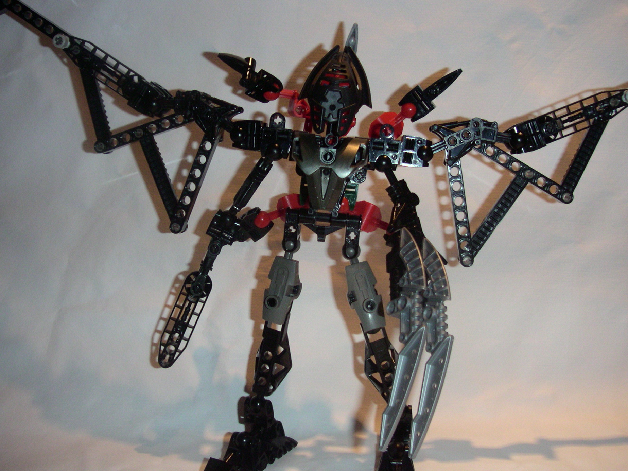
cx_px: 325
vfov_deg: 35.1
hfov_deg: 45.8
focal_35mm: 41
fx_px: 744
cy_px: 221
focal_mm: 5.7
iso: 160
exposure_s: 1/50
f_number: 2.8
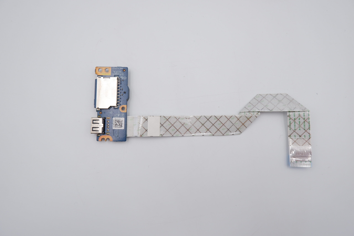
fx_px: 226
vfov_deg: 55.1
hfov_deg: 76.1
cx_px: 177
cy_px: 118
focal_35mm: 23
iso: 800
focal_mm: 15.2
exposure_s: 1/450
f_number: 5.6
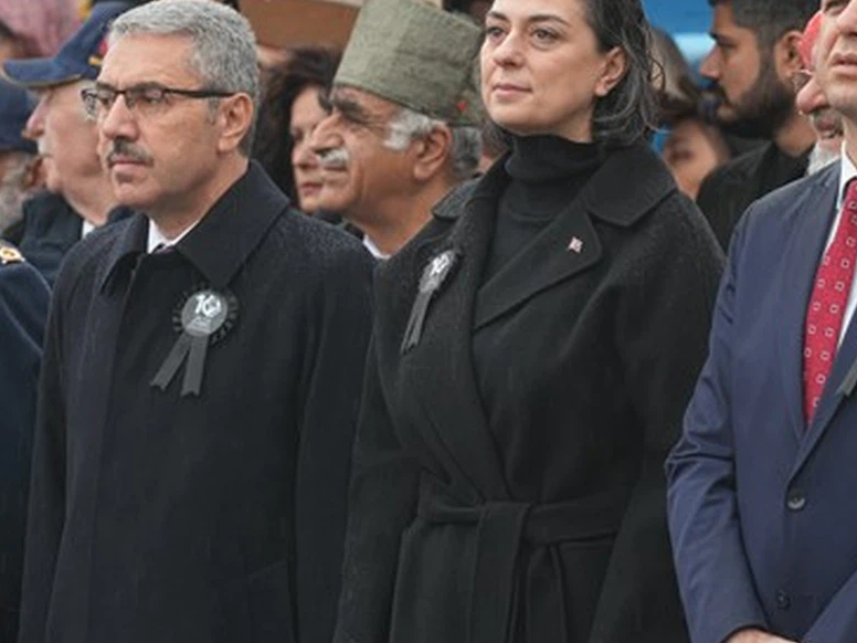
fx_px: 7848
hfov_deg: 6.2
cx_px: 502
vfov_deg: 4.7
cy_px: 272
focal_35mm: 317
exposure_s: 1/200
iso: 640
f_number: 5.6
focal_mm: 200
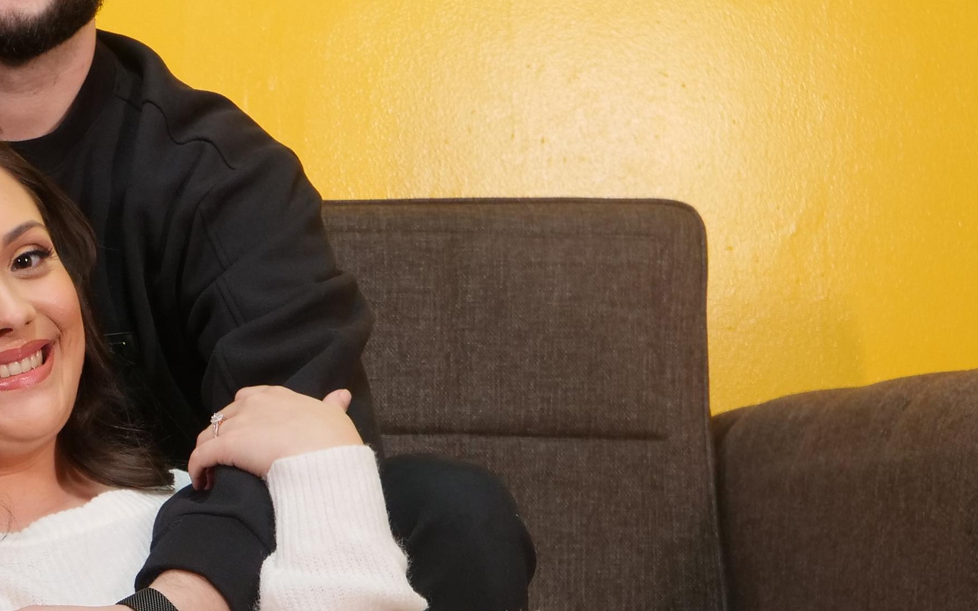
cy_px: 664
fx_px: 2639
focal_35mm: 99
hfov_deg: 20.4
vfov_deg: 13.0
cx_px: 22
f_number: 3.1
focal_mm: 16
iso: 400
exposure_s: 1/60
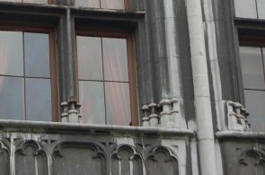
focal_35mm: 179
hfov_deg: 11.5
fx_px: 1315
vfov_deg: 7.6
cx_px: 41
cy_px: -10
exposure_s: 1/90
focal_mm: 55
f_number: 5.6
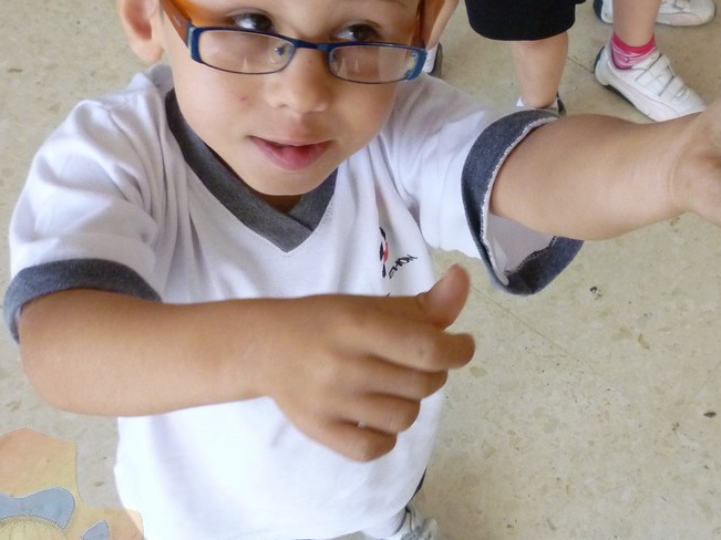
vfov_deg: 25.6
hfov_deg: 33.3
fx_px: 1187
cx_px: 512
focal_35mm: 57
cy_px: 209
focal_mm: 5.2
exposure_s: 1/125
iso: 400
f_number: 3.3
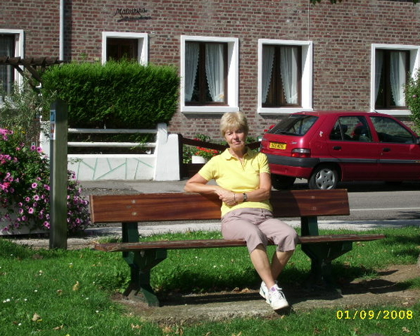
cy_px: 168
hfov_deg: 17.8
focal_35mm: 108
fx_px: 1342
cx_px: 208
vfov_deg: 14.3
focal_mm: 17.14
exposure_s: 1/594
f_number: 4.9
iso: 50
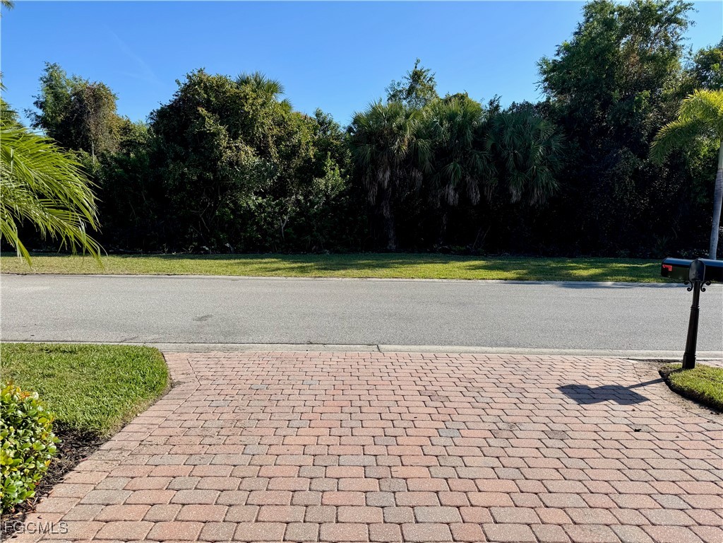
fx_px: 501
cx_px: 362
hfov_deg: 71.6
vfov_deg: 56.8
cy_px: 272
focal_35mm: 24
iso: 80
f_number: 1.78
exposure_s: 1/4608
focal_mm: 6.76
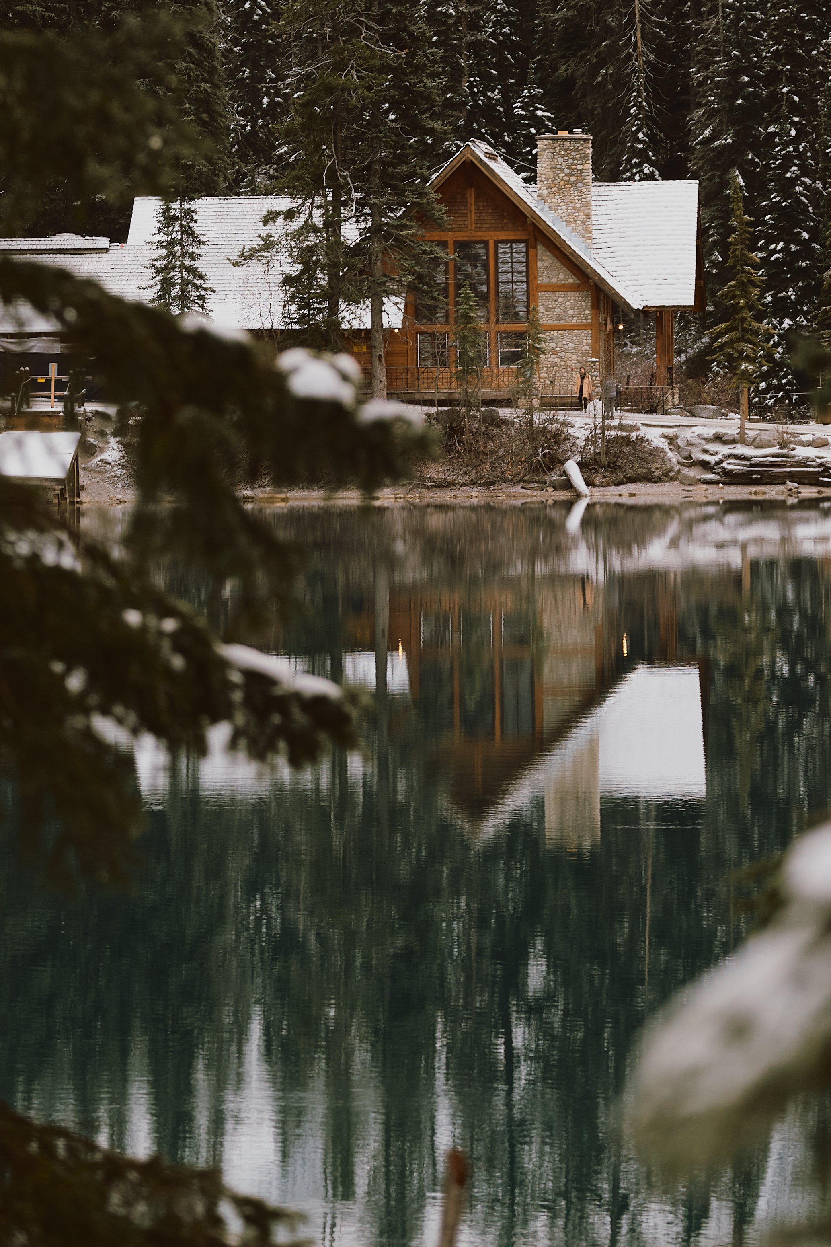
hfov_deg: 5.8
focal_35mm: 235
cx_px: 423
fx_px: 8137
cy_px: 126
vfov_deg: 8.7
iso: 320
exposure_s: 1/250
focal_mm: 124
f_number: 4
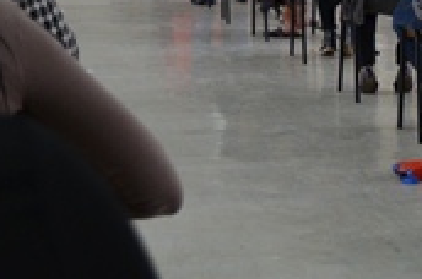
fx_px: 1697
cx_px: 554
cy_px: 174
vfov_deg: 9.4
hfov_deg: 13.6
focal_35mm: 145
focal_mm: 26
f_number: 4
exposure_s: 1/60
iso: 400
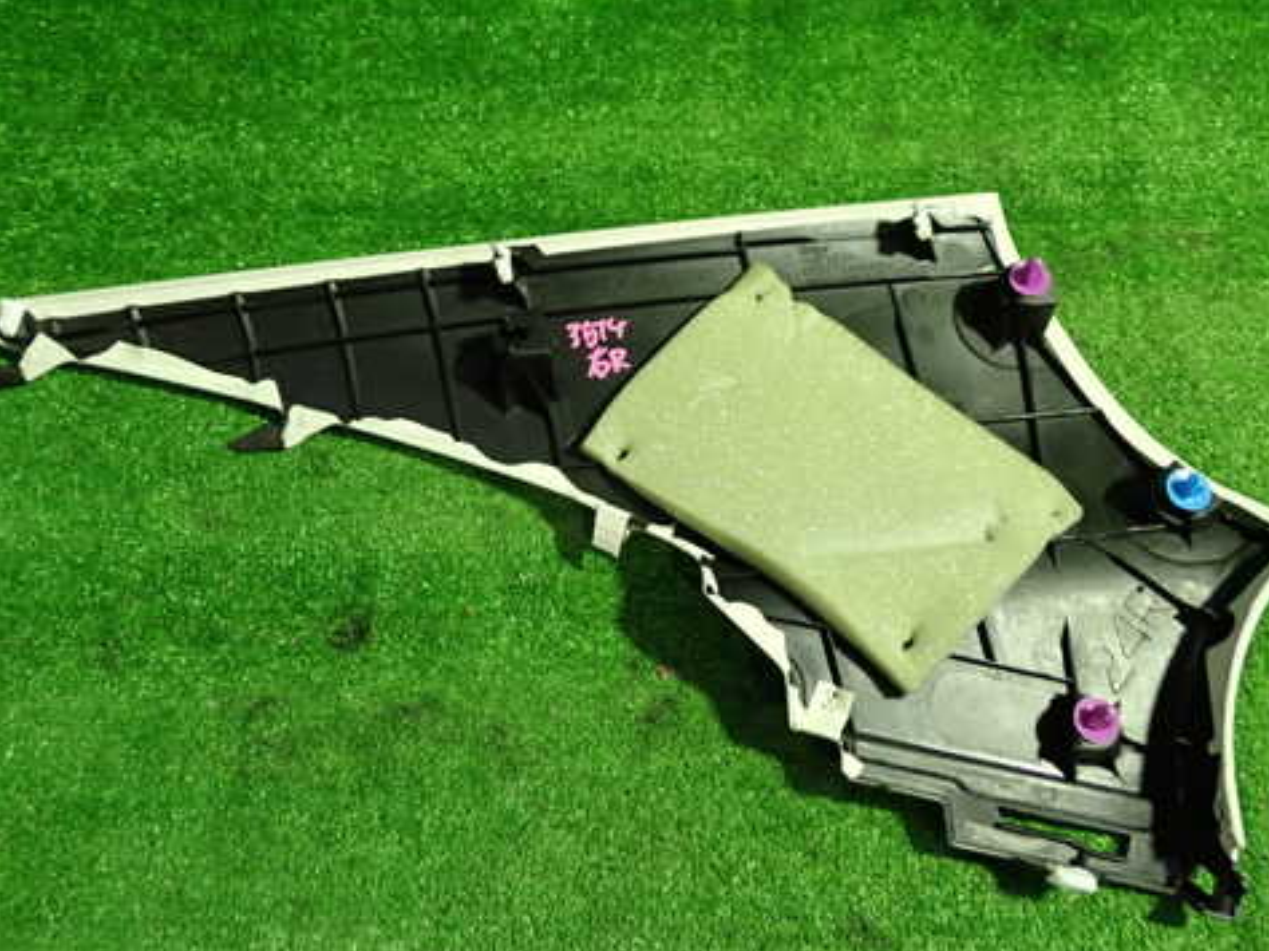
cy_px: 447
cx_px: 624
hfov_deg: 49.0
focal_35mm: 38
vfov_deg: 37.7
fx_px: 1392
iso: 320
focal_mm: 5.4
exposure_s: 1/30
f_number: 2.3
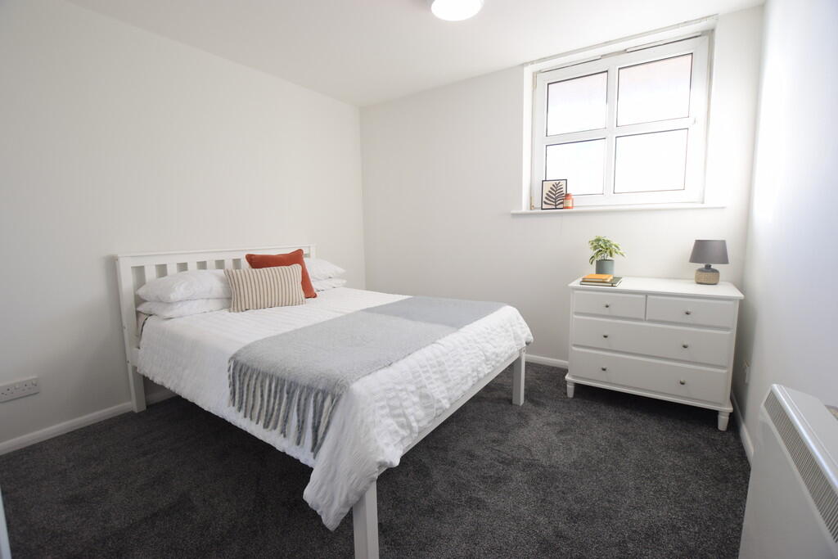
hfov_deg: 100.4
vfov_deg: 77.3
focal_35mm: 15
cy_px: 280
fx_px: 349
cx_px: 419
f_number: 4.5
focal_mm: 10
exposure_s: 1/80
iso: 400
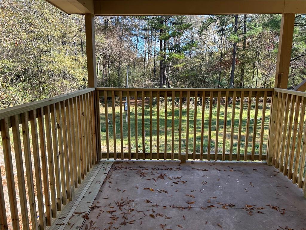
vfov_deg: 53.1
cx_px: 153
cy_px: 115
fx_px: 230
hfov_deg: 67.3
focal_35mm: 26
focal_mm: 5.7
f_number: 1.5
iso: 50
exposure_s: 1/569
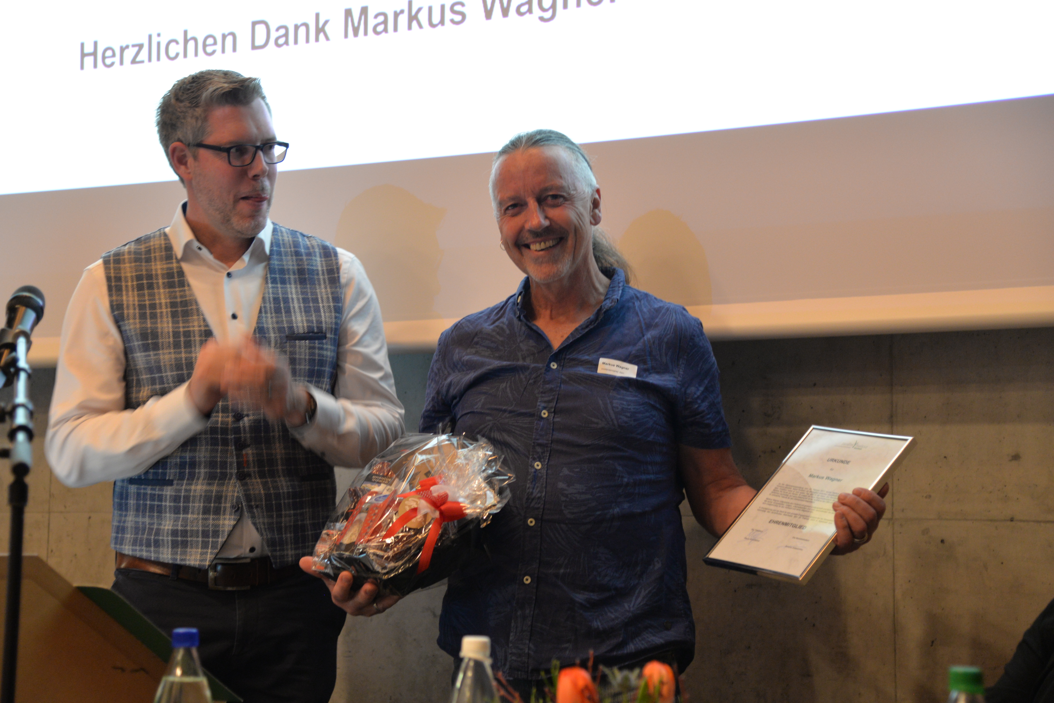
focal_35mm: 72
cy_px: 375
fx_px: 2108
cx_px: 490
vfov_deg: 18.9
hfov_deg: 28.1
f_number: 4
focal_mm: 65
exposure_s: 1/25
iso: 1600
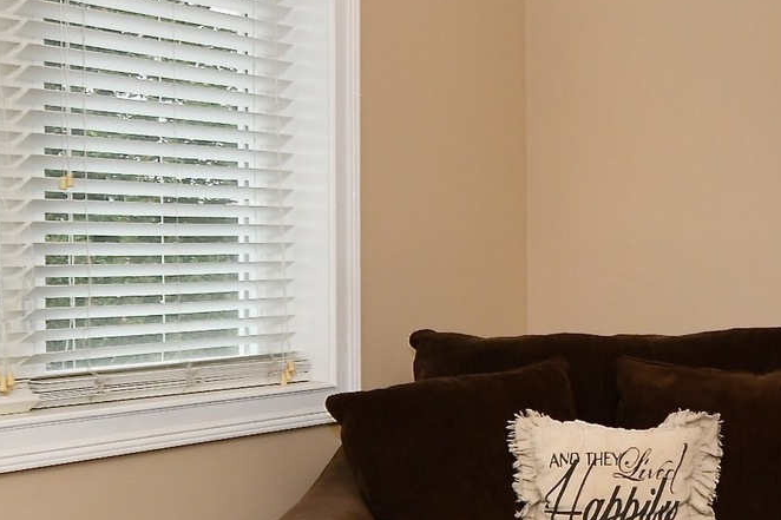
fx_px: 1410
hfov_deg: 29.4
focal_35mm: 65
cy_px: 268
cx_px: 730
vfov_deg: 20.9
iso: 640
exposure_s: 1/60
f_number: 6.3
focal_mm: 14
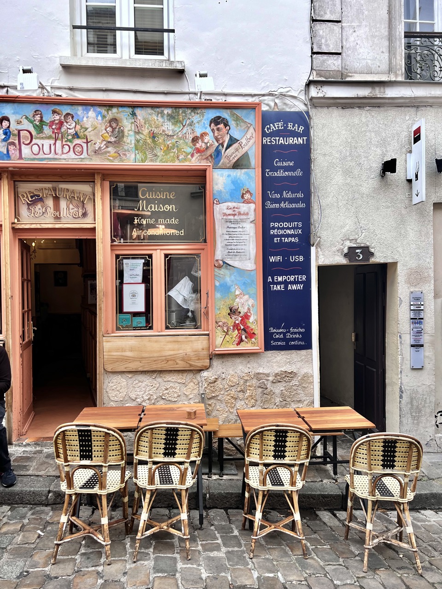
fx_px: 443
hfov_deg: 53.1
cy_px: 294
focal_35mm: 26
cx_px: 221
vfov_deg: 67.3
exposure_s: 1/308
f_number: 1.5
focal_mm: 5.7
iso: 50
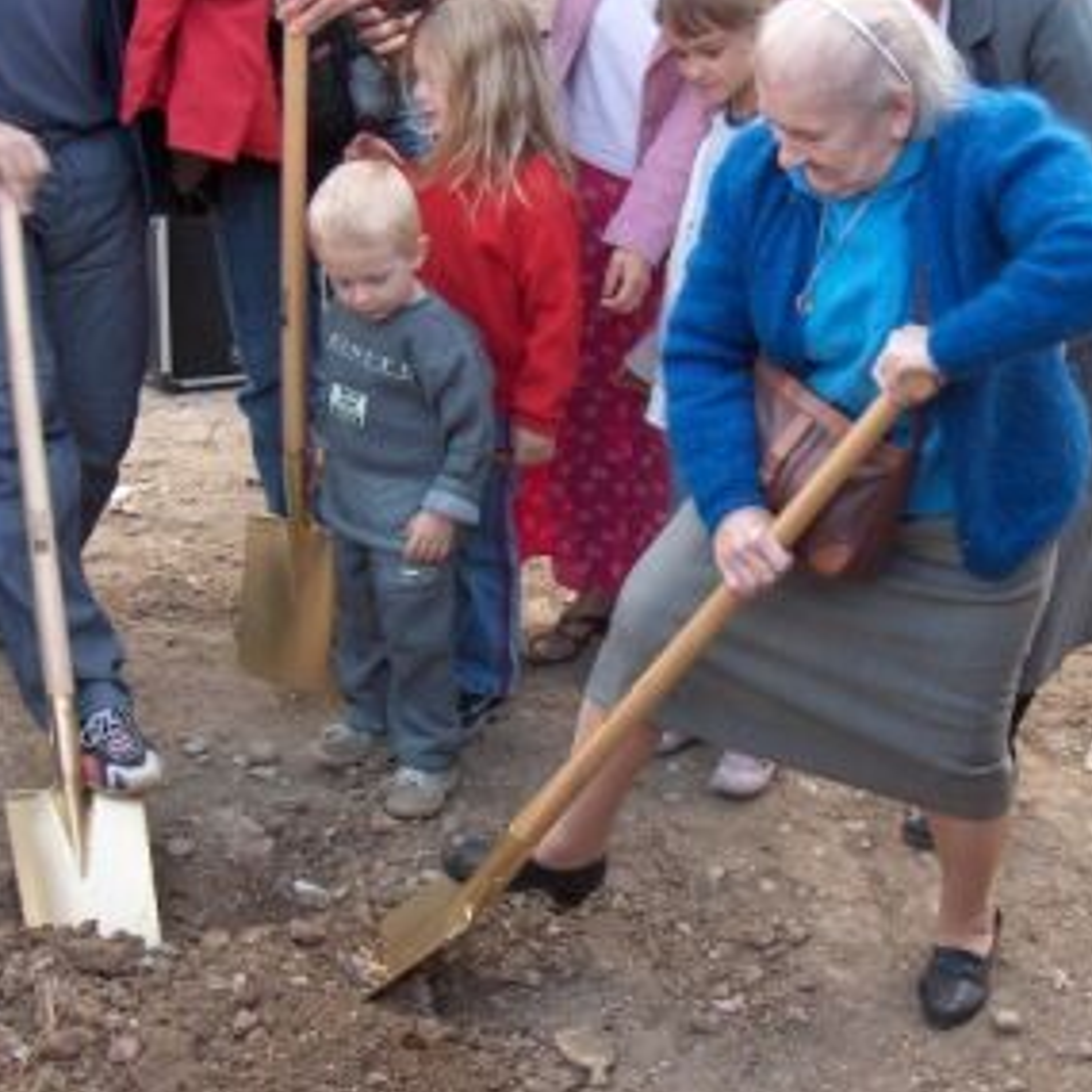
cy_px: 602
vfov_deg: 31.6
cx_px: 690
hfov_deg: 31.5
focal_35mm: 54
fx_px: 1927
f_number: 2.8
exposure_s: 1/137
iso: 100
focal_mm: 8
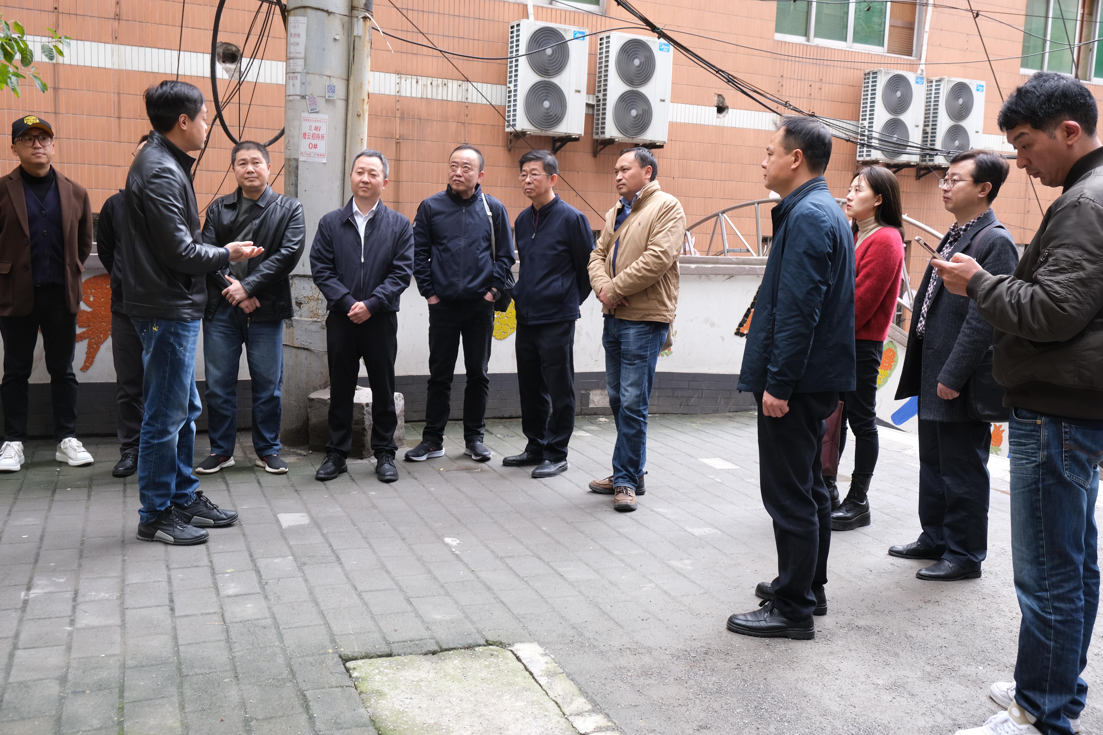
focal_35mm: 33
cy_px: 368
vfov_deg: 40.0
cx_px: 552
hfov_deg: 57.2
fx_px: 1011
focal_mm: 22.3
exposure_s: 1/20
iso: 200
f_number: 5.6
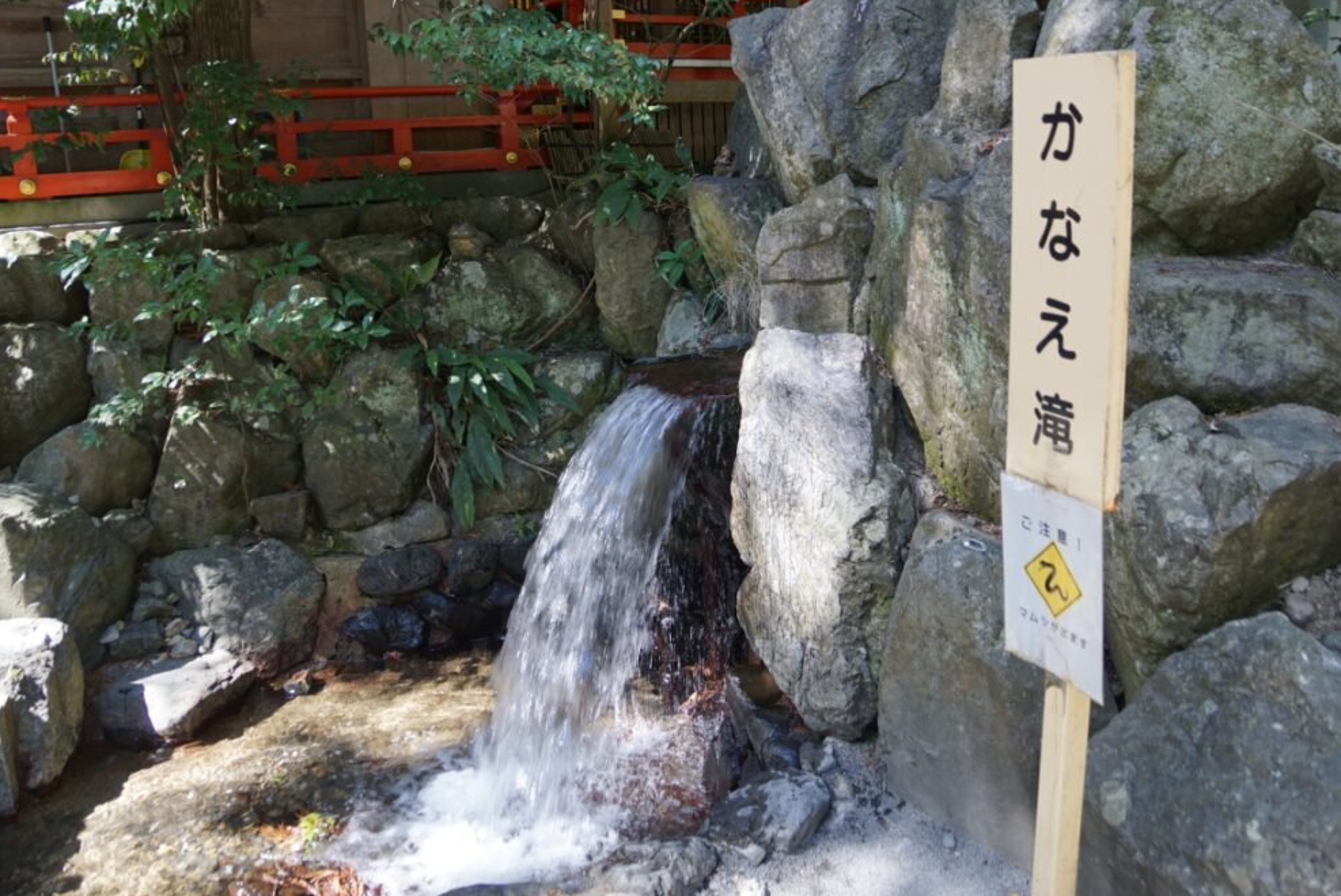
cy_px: 440
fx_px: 1044
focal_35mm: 28
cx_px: 682
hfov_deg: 65.4
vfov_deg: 46.5
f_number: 3.5
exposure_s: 1/60
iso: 160
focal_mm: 18
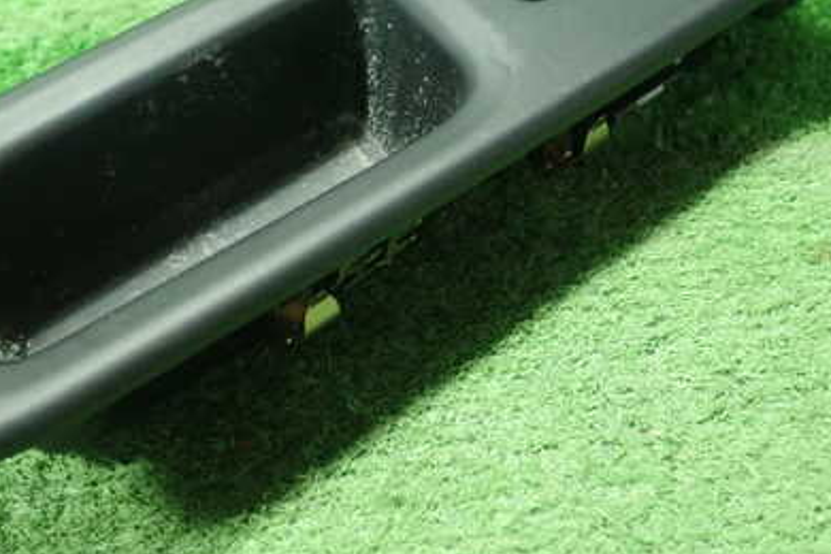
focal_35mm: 48
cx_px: 379
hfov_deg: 41.1
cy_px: 205
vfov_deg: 28.0
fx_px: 1108
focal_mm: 5.5
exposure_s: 1/100
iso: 800
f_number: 2.3
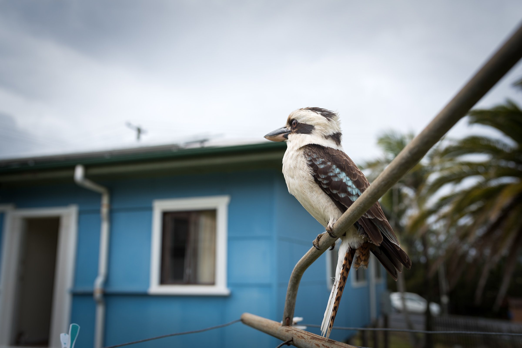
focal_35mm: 35
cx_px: 261
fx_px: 508
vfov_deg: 37.9
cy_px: 174
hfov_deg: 54.4
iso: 100
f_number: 4.5
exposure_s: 1/1000
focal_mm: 35
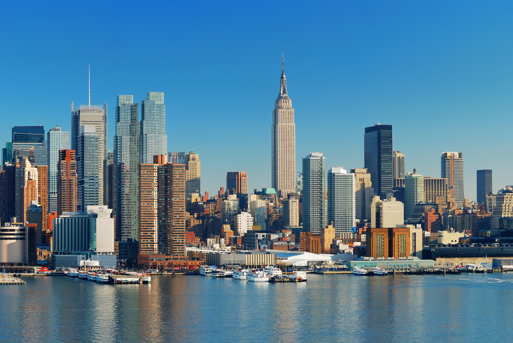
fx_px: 1498
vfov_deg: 13.1
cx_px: 256
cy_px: 172
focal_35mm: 105
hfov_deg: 19.4
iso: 100
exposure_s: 1/100
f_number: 5.6
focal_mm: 70
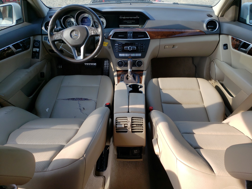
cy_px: 94
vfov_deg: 53.1
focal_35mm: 26
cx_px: 126
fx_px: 189
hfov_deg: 67.3
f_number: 1.5
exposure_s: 1/476
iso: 50
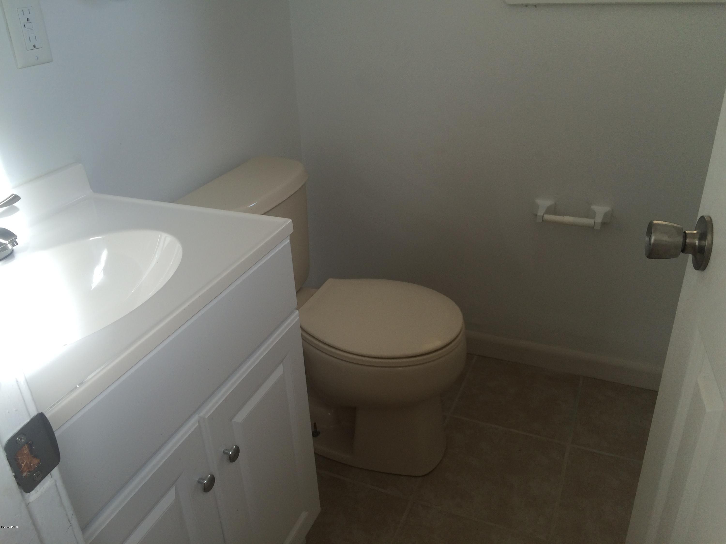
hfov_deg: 61.7
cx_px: 363
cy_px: 272
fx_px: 608
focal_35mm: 29
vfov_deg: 48.2
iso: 32
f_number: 2.2
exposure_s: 1/136
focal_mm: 4.15
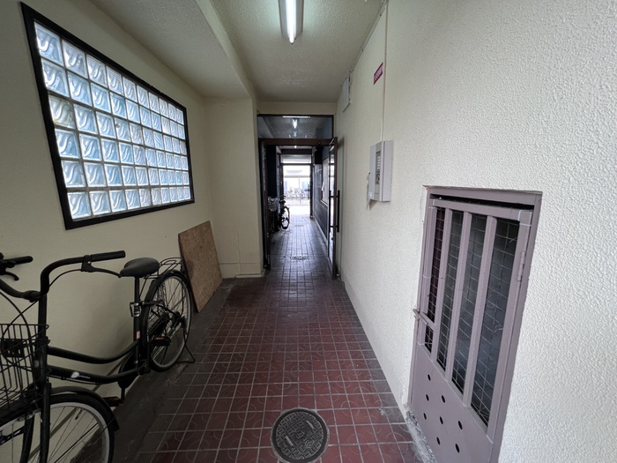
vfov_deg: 89.9
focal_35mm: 13
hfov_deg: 106.2
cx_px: 308
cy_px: 232
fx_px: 232
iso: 80
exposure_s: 1/99
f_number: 1.8
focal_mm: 1.57
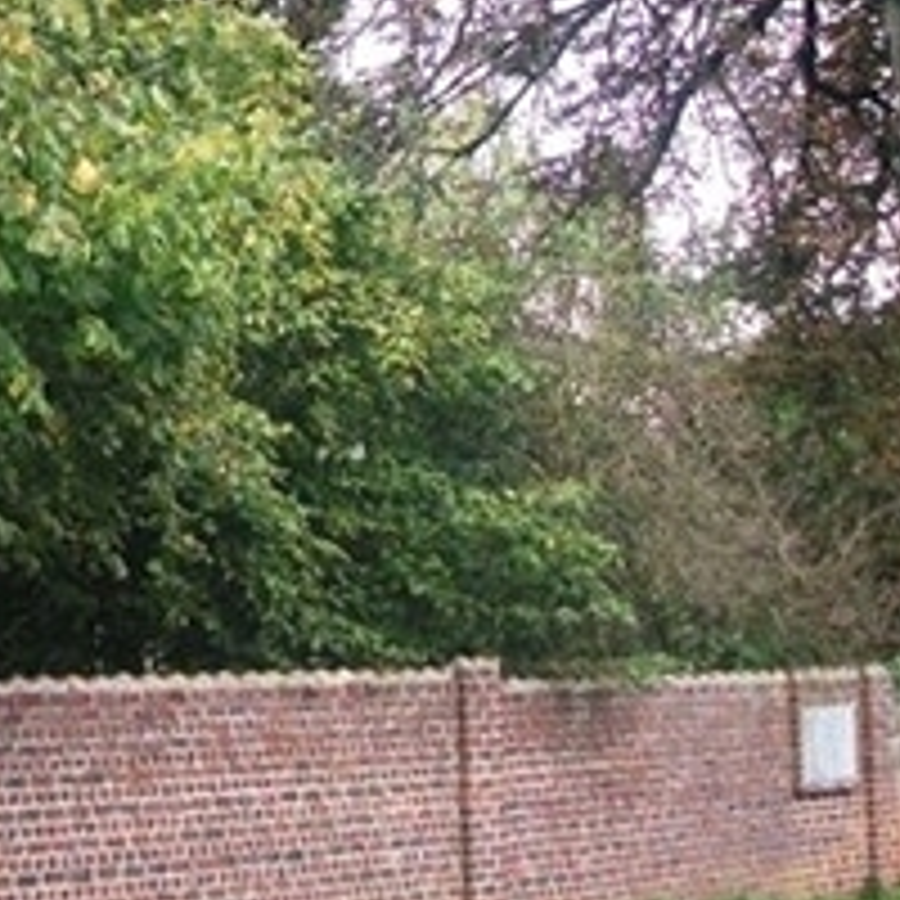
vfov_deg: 20.1
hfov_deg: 19.9
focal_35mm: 85
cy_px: 126
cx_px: 22
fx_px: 2500
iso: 188
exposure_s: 1/125
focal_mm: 5.7
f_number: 2.9
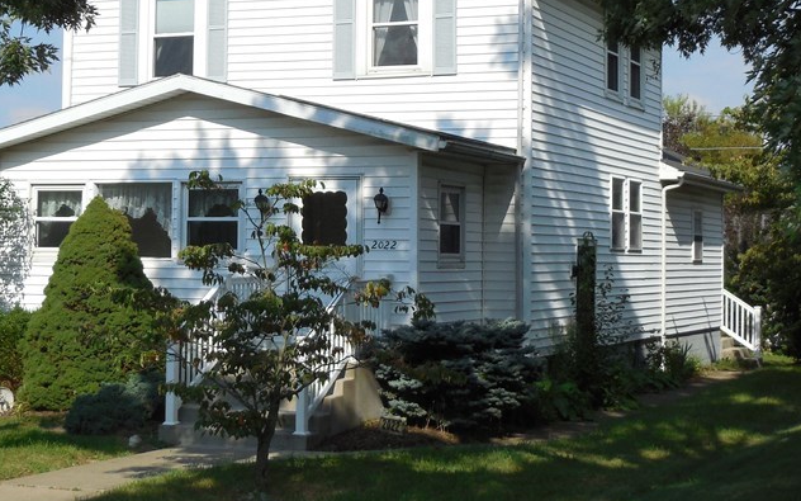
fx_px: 1725
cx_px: 365
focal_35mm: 79
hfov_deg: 26.1
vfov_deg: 16.4
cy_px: 126
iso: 125
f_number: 3.8
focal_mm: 8.2
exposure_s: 1/1250
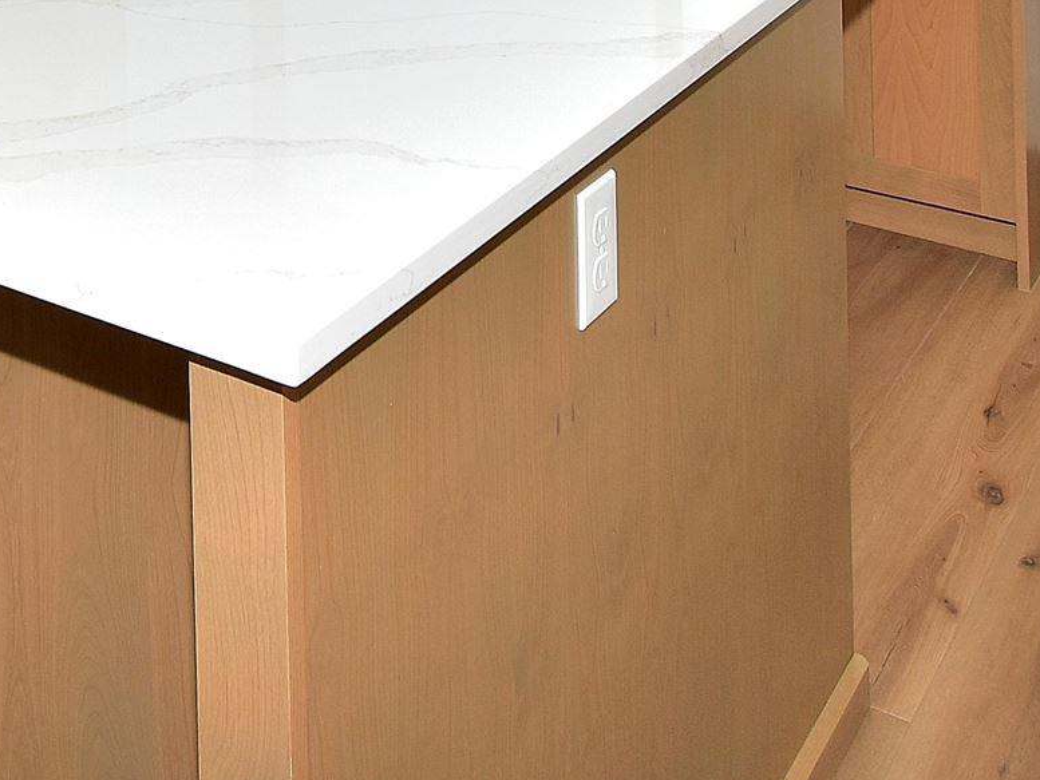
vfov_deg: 20.2
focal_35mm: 57
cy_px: -537
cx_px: 153
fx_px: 1713
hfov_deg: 32.5
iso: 200
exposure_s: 1/200
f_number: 8
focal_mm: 10
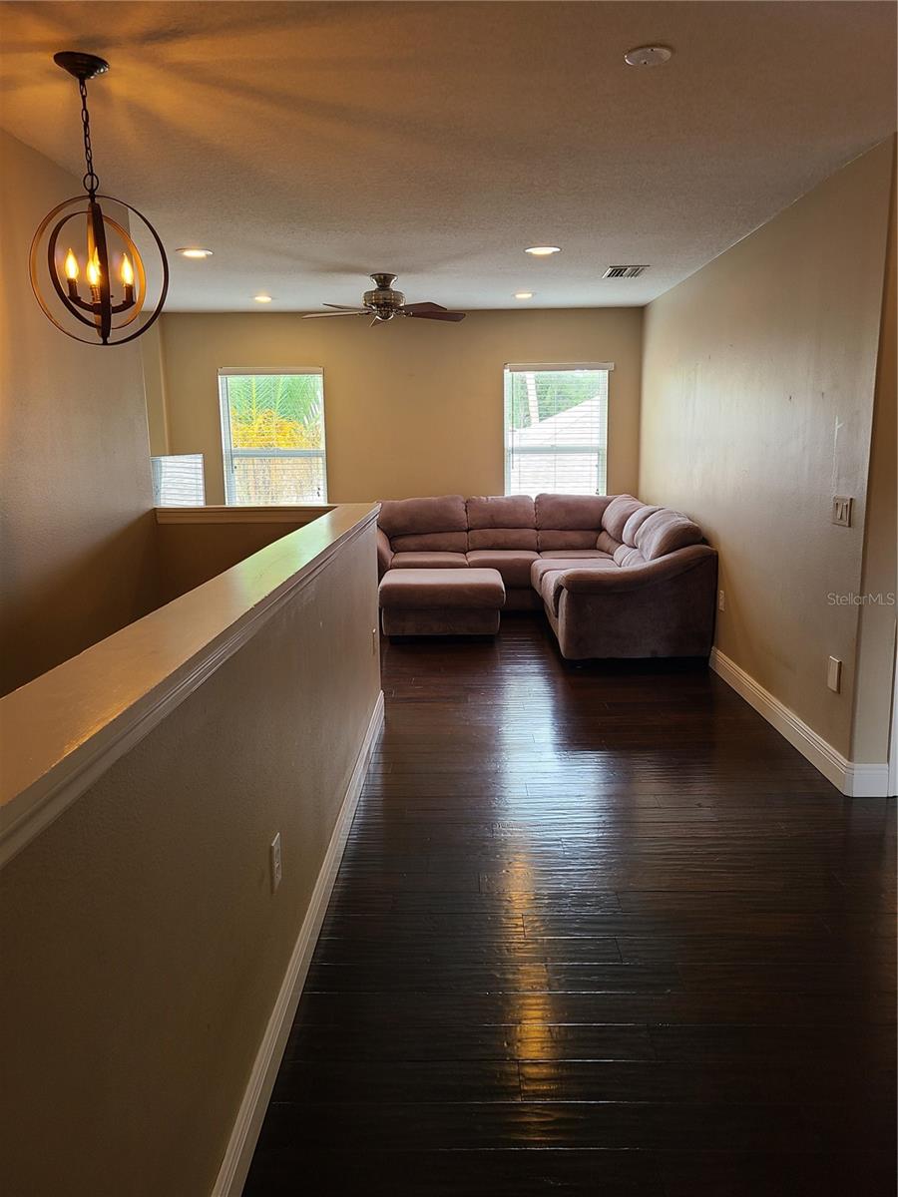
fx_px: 899
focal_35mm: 26
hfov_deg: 53.1
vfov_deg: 67.3
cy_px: 598
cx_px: 449
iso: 80
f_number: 1.8
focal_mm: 5.4
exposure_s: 1/60
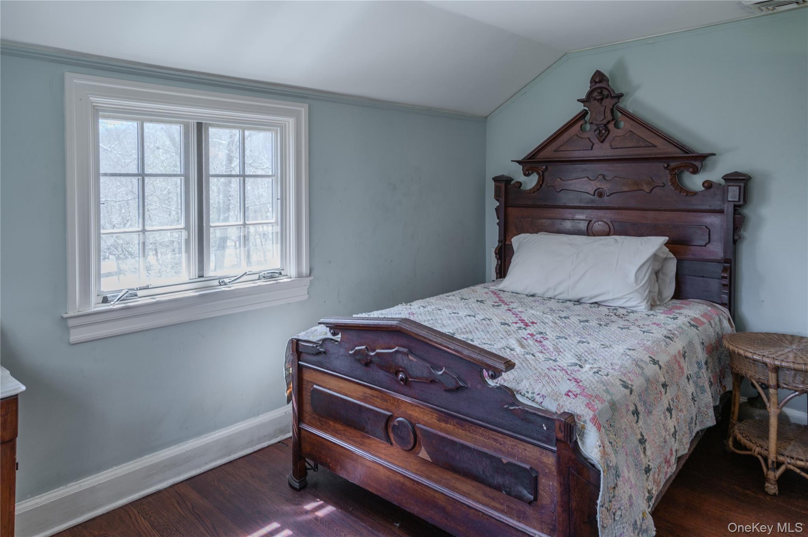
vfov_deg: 53.1
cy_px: 268
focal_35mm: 24
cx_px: 404
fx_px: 538
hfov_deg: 73.8
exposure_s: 1/25
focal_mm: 24
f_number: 4
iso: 125
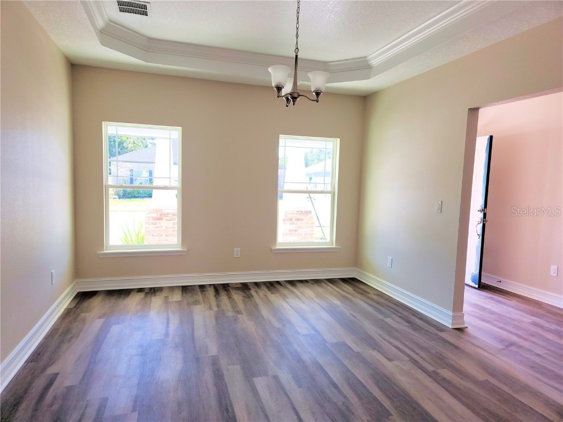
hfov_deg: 73.9
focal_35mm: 23
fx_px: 374
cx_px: 282
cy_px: 211
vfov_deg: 58.9
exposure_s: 1/120
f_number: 1.8
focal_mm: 5.4
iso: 25
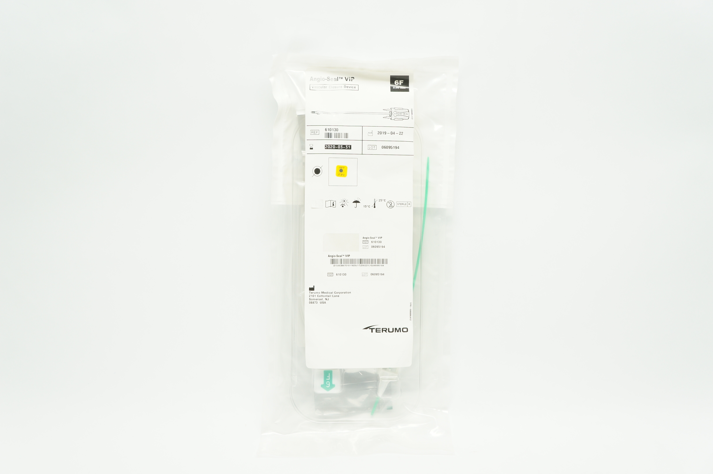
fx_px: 742
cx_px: 356
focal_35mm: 38
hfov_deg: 51.3
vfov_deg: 35.4
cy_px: 237
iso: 400
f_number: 5.6
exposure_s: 1/60
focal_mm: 25
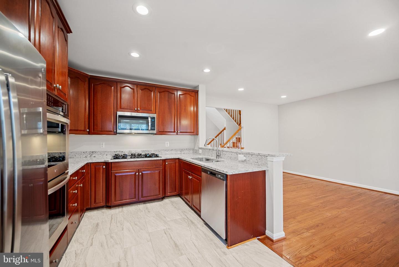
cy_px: 134
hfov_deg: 104.2
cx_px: 200
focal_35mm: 14
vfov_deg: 81.2
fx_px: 155
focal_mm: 14
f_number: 4
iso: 100
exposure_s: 1/10
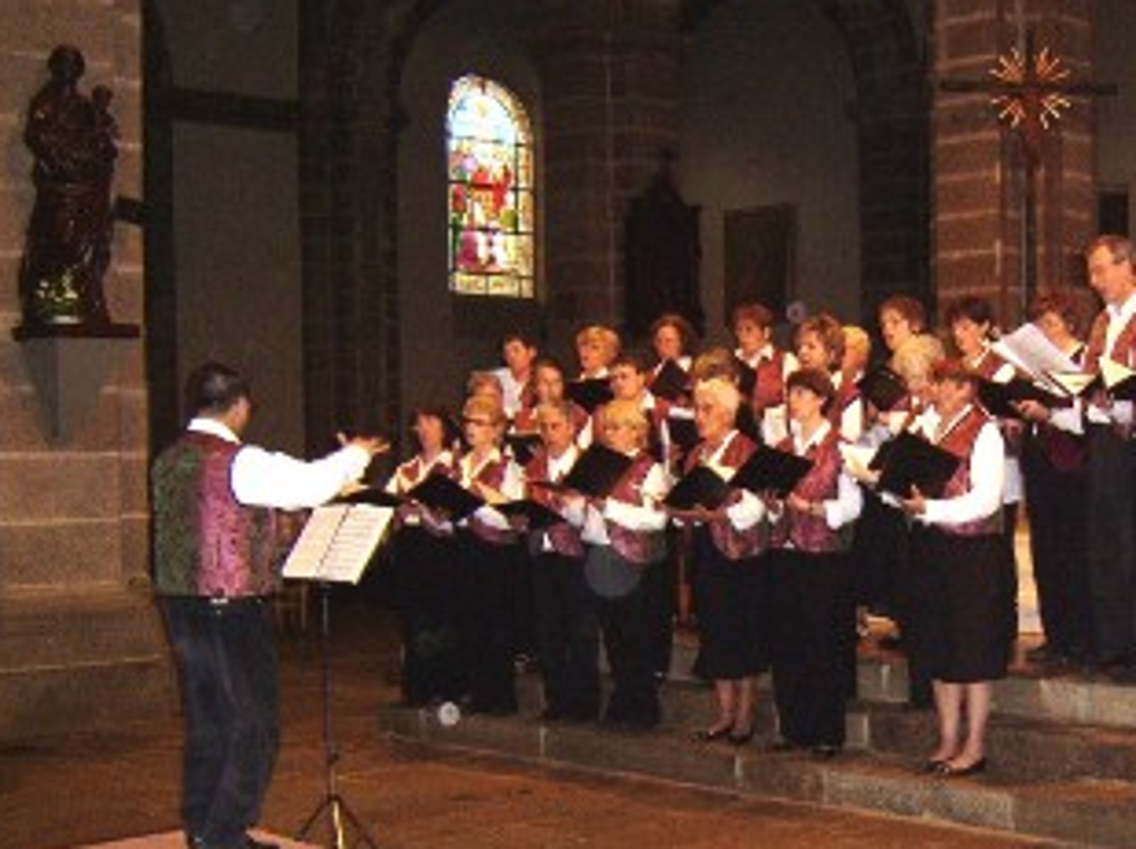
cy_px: 555
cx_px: 801
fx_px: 1475
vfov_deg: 31.9
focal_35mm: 45
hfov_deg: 41.3
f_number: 2.7
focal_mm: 8.13
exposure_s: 1/30
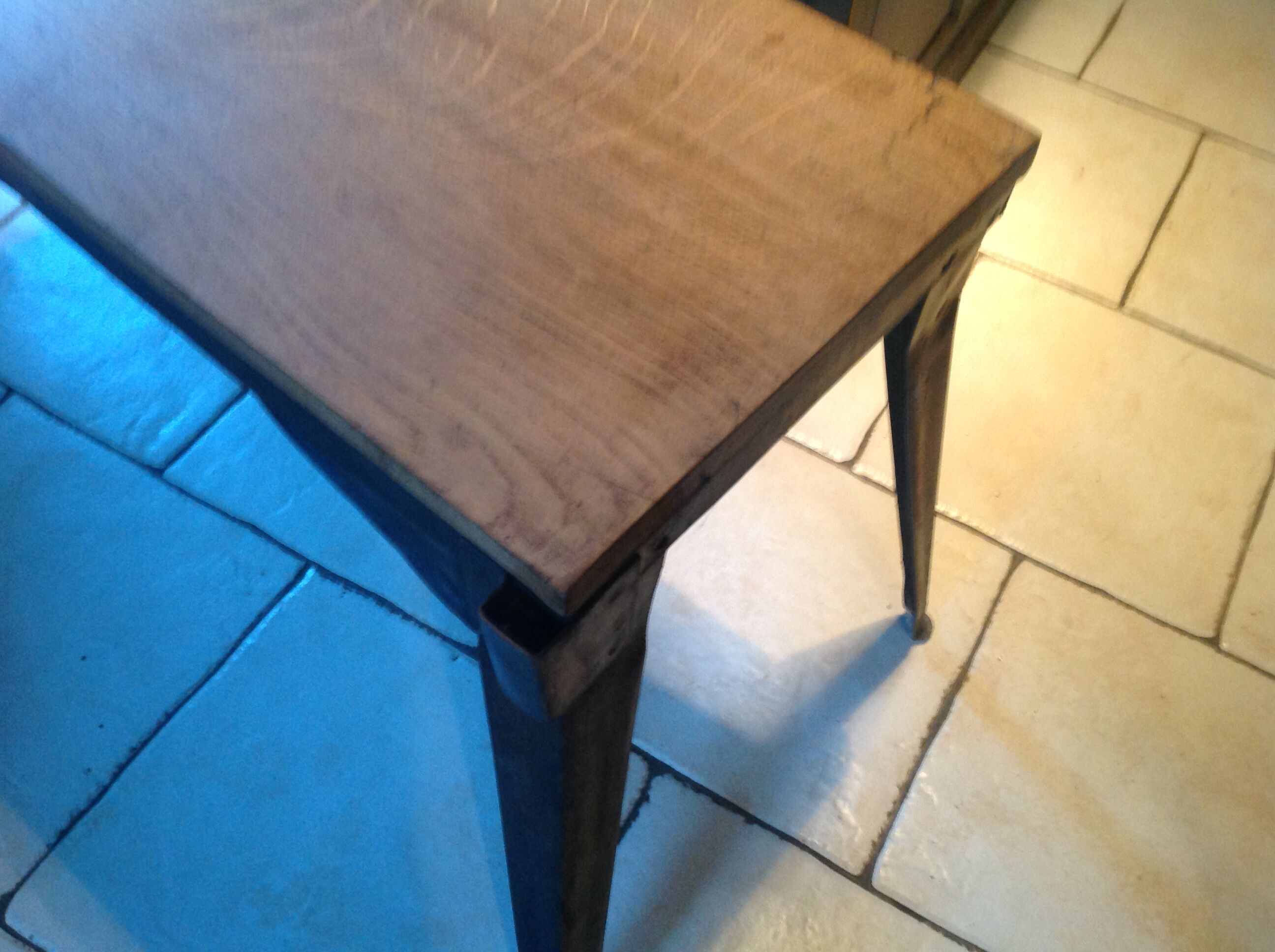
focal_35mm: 35
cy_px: 476
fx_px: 1287
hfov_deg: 52.7
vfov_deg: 40.6
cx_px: 638
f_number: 2.4
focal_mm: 4.28
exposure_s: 1/15
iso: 160
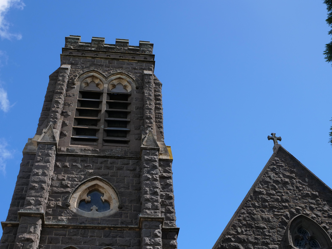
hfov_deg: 41.2
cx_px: 166
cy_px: 124
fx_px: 441
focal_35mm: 46
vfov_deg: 31.5
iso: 400
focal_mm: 23
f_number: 5
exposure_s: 1/2000
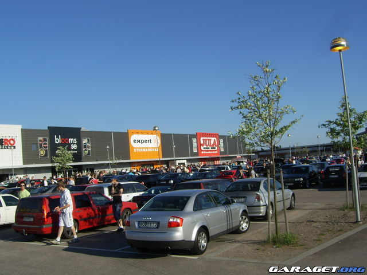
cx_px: 184
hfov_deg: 49.0
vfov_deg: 37.7
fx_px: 403
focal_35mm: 38
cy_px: 138
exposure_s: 1/500
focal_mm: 7.8
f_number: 6.4
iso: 50
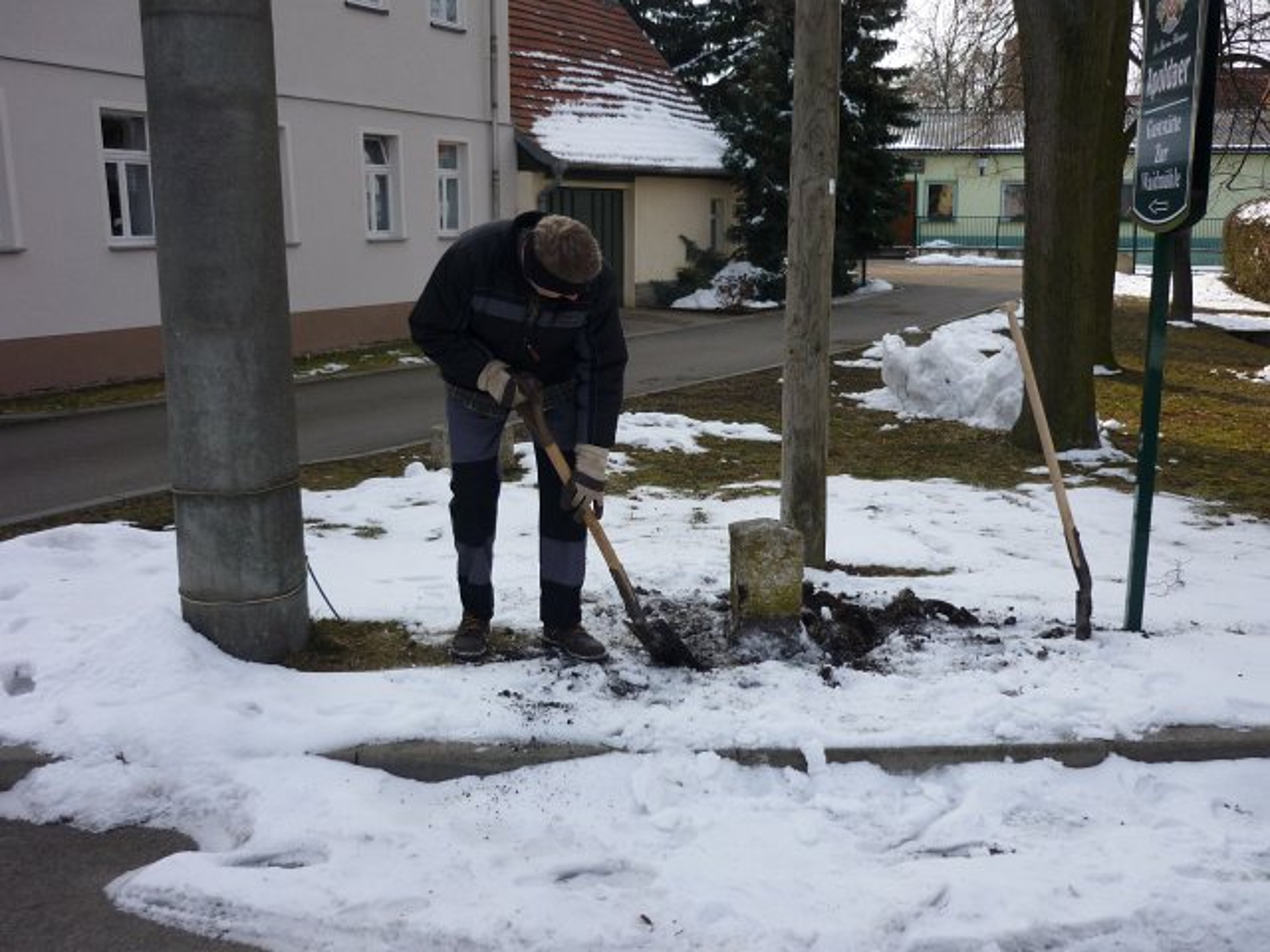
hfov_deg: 55.4
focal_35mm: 33
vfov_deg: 42.9
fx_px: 1211
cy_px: 476
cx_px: 635
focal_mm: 5.5
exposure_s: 1/800
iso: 80
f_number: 2.8
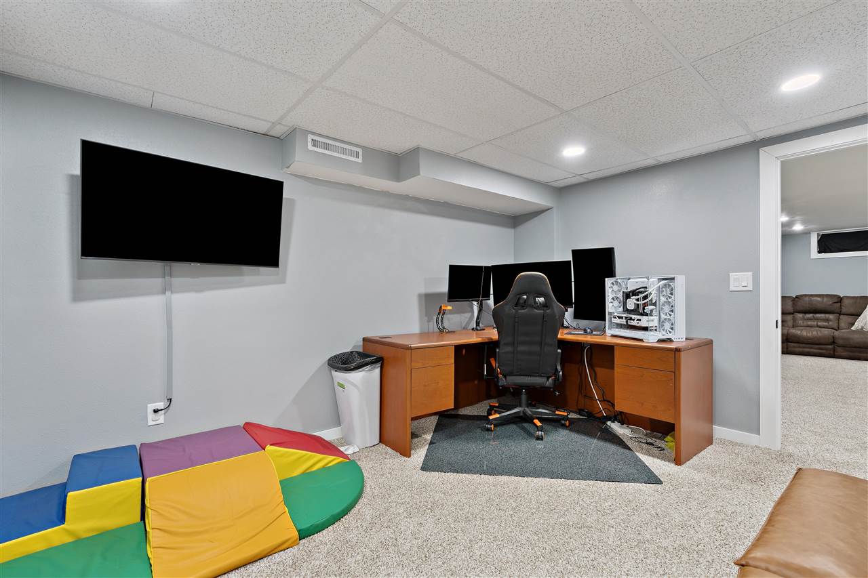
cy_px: 289
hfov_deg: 96.7
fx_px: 386
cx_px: 434
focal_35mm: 16
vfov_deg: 73.7
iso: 400
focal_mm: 16
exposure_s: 1/5
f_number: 8
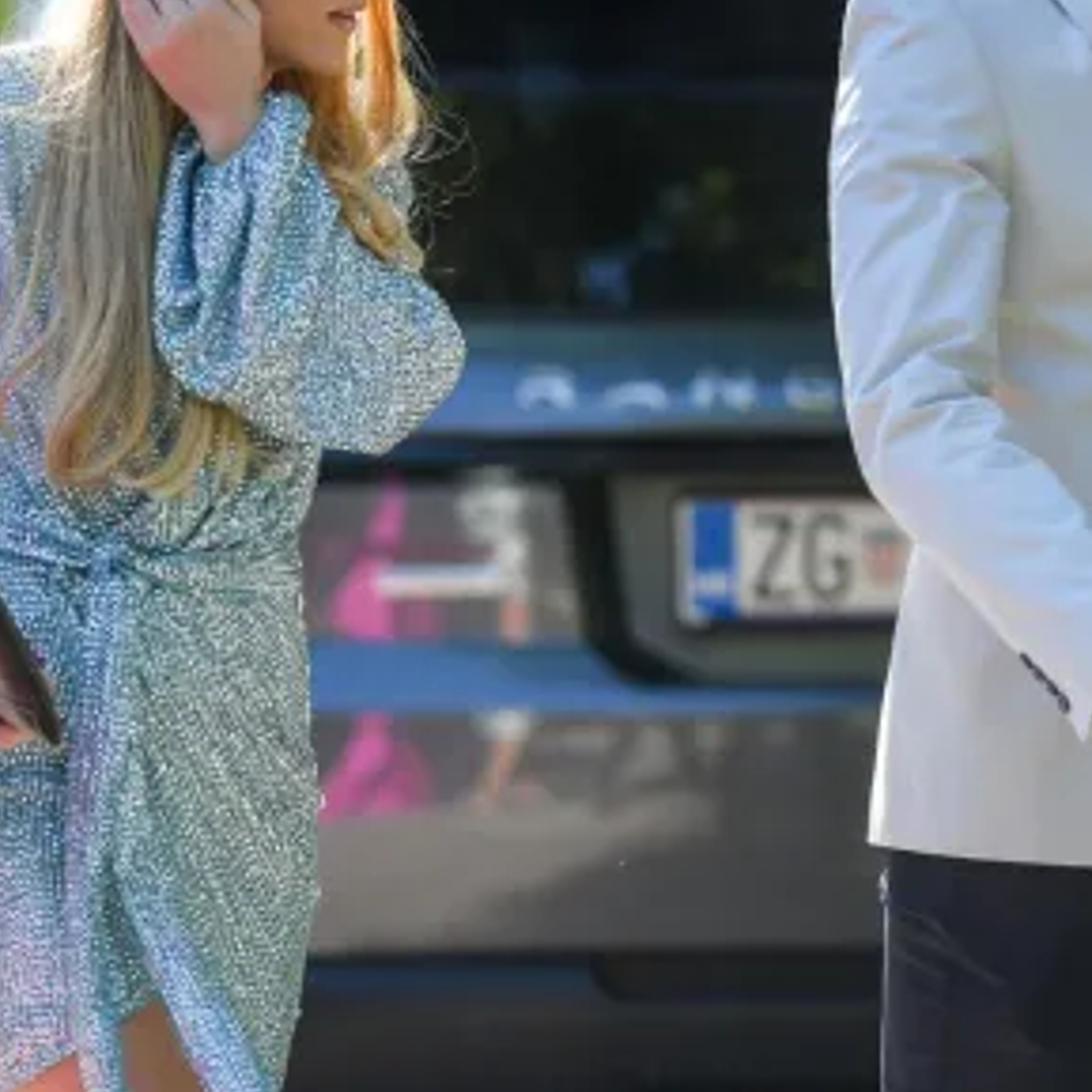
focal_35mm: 894
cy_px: 247
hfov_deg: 2.0
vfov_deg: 2.0
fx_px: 31907
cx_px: 1028
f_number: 3.5
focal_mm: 400
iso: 320
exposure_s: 1/1000
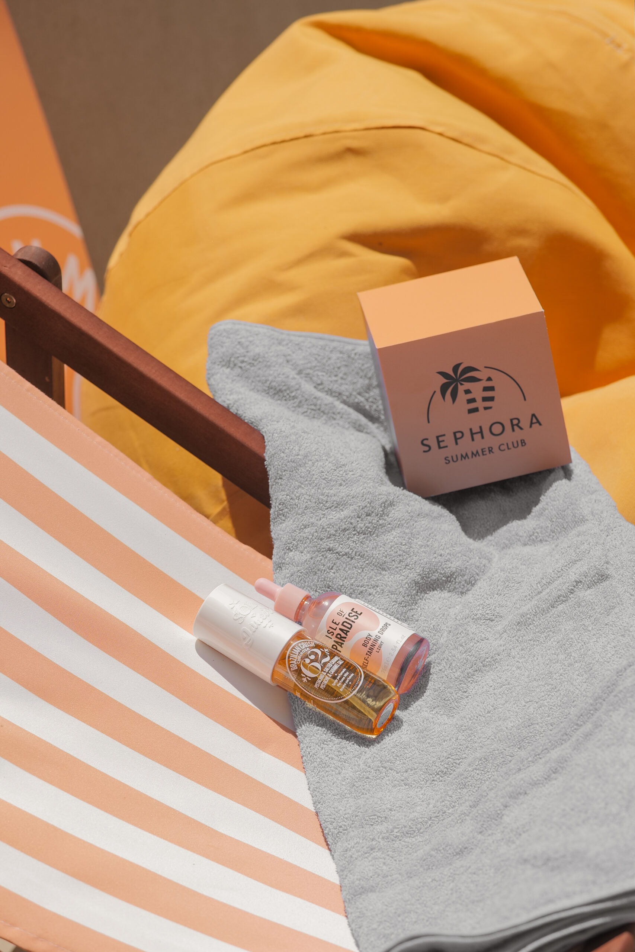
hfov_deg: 13.3
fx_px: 2725
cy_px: 476
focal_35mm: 103
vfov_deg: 19.8
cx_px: 318
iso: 80
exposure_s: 1/1000
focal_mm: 69
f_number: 4
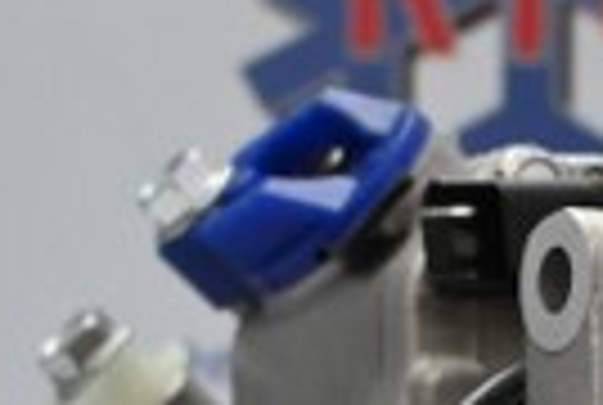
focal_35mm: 174
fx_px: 2921
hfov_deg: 11.7
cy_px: 675
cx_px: 567
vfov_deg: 7.7
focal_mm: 26
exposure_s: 1/100
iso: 3200
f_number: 4.5
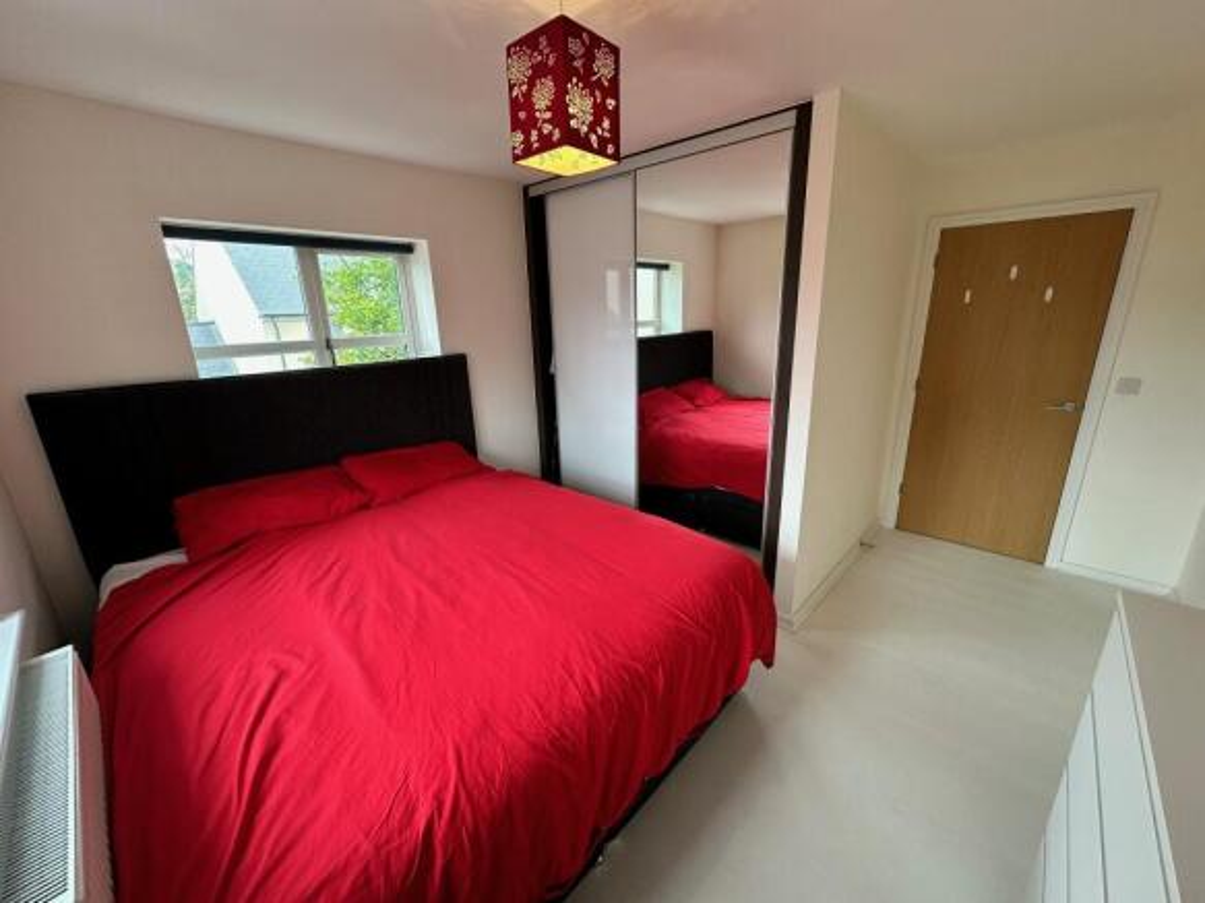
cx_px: 602
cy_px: 452
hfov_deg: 102.1
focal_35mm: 14
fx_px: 487
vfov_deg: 85.7
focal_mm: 2.22
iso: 100
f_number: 2.2
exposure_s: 1/100
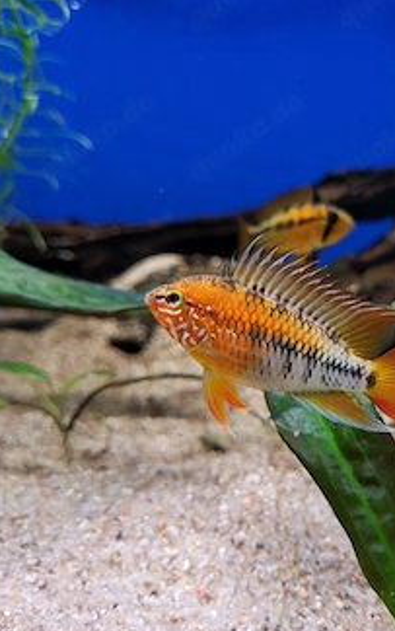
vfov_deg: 56.7
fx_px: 585
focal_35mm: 34
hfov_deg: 36.6
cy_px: 310
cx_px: 288
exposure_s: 1/42
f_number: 1.8
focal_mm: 5.4
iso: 400
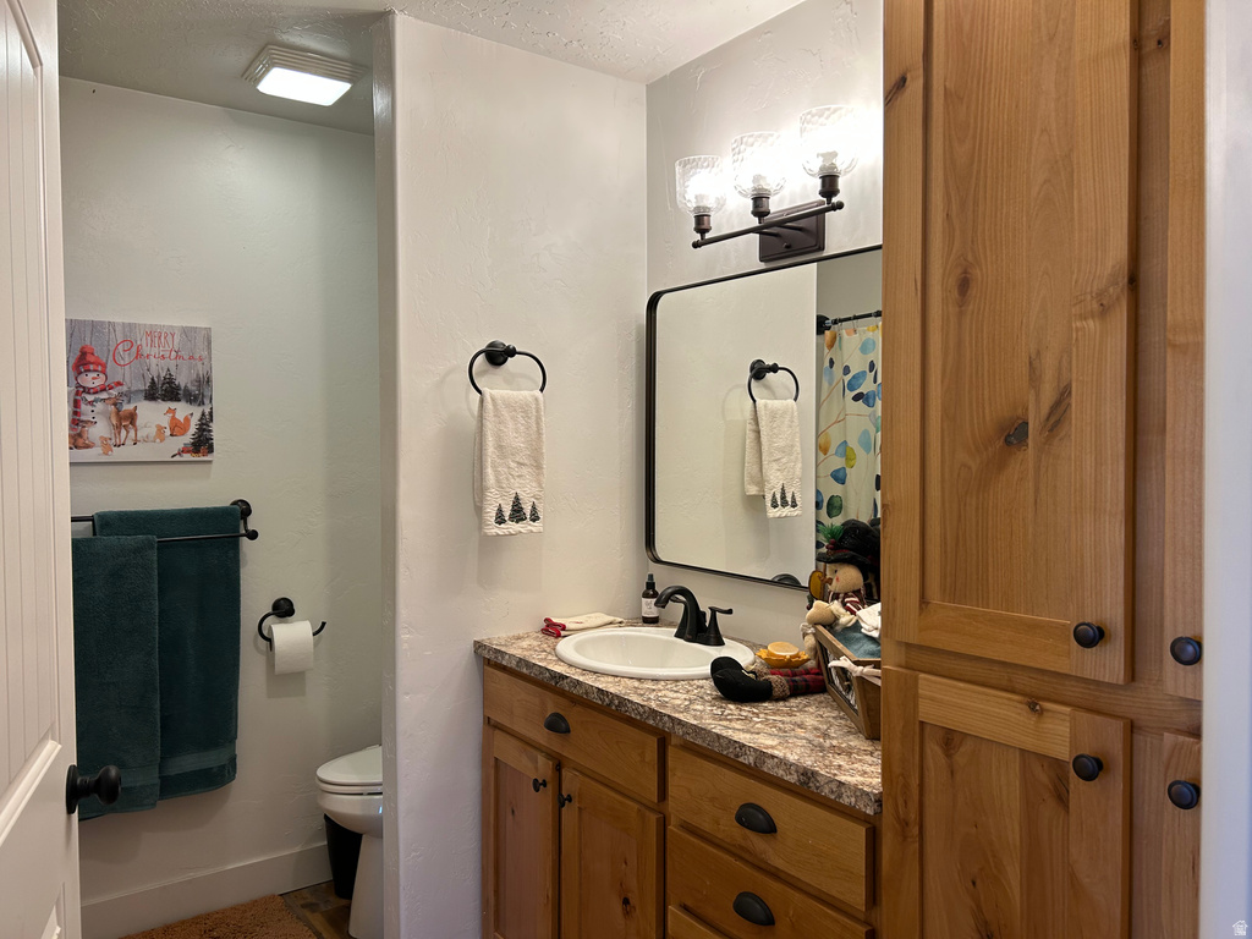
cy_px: 470
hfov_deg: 67.3
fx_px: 940
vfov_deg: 53.1
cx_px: 626
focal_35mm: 26
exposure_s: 1/120
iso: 64
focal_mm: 5.7
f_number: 1.5
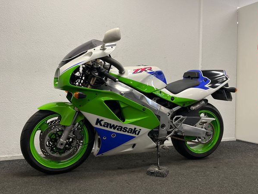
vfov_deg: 49.7
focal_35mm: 28
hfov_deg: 63.4
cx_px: 124
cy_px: 104
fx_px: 209
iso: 125
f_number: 1.6
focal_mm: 5.1
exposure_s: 1/100
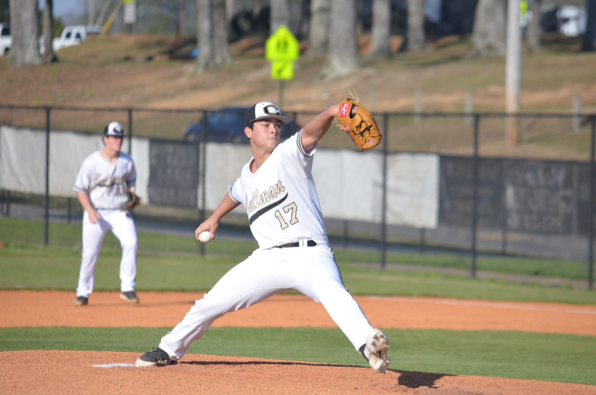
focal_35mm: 318
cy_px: 205
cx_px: 315
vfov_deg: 4.3
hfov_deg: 6.5
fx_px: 5254
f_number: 5
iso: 1250
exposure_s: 1/4000
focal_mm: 200
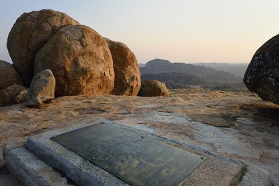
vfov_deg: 53.1
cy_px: 93
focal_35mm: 24
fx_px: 186
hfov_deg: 73.7
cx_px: 140
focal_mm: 24
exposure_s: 1/200
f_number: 9
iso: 400
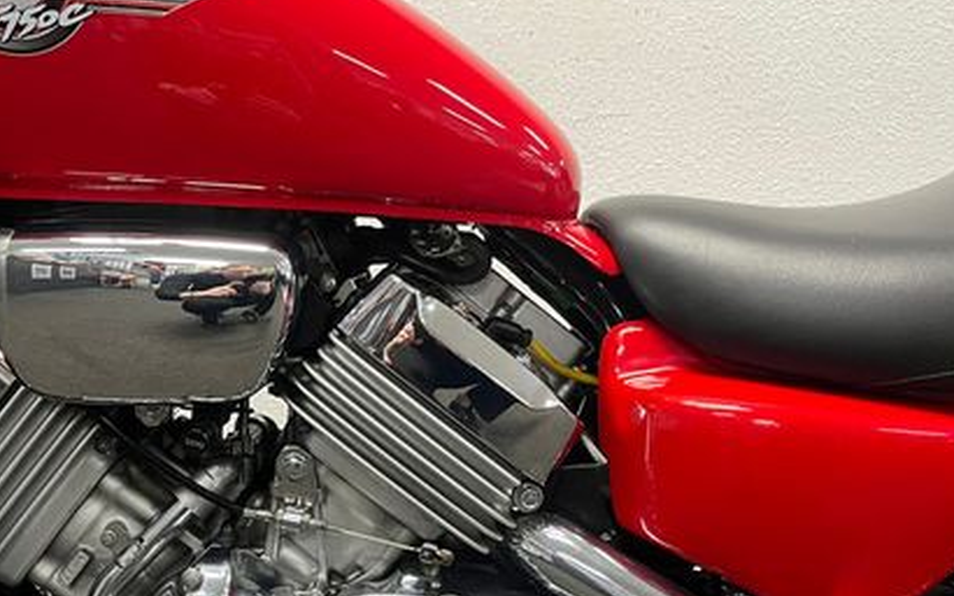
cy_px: 414
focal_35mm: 43
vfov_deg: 29.6
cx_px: 461
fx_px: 1118
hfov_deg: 46.2
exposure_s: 1/50
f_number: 1.6
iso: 250
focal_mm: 5.1
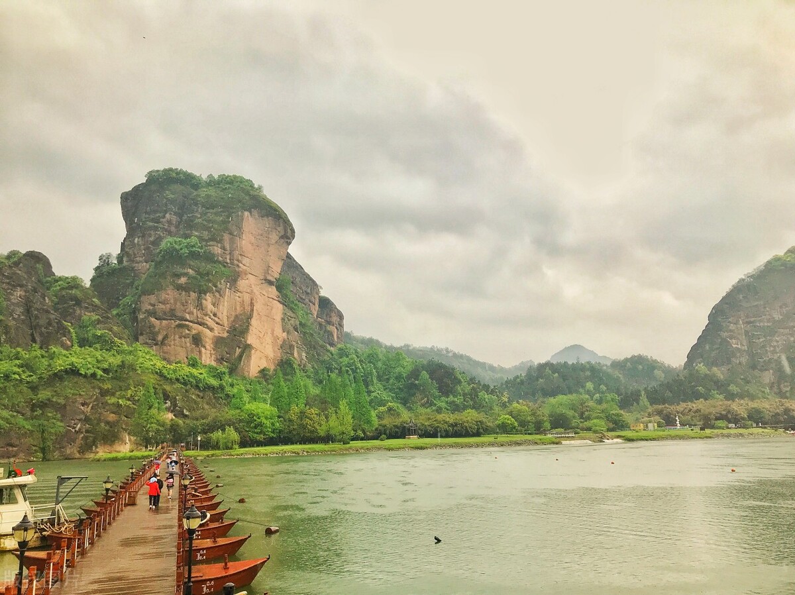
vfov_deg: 49.7
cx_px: 398
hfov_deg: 63.5
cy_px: 298
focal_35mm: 28
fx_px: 643
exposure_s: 1/725
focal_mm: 3.99
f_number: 1.8
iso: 20
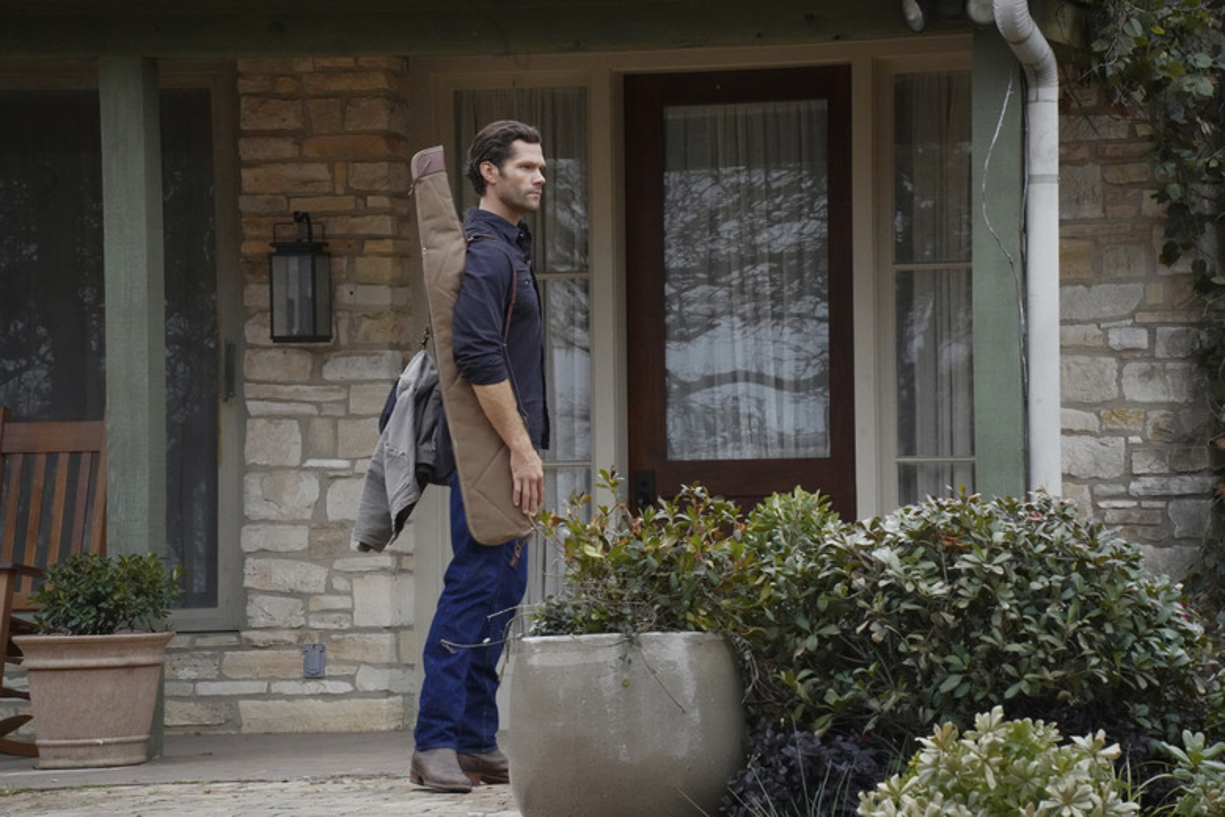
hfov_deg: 11.4
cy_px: 408
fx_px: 6125
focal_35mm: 180
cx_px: 612
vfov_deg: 7.6
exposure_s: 1/320
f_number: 20
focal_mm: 180
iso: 16000
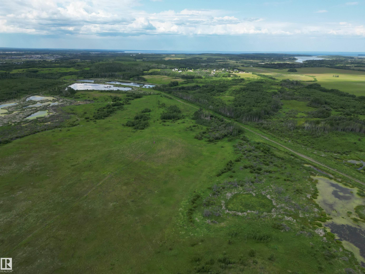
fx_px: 253
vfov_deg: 56.8
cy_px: 137
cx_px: 182
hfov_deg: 71.6
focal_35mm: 24
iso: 140
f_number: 1.7
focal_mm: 6.72
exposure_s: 1/2500
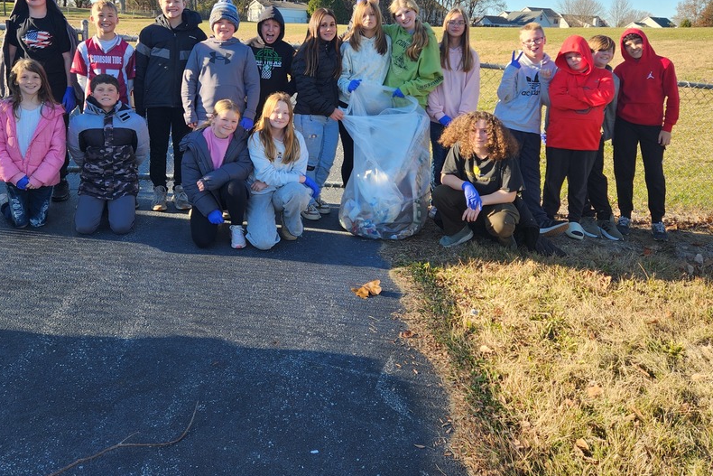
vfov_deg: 41.5
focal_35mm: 31
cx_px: 309
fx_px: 614
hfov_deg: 60.1
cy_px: 138
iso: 20
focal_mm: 5.4
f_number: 1.8
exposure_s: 1/440
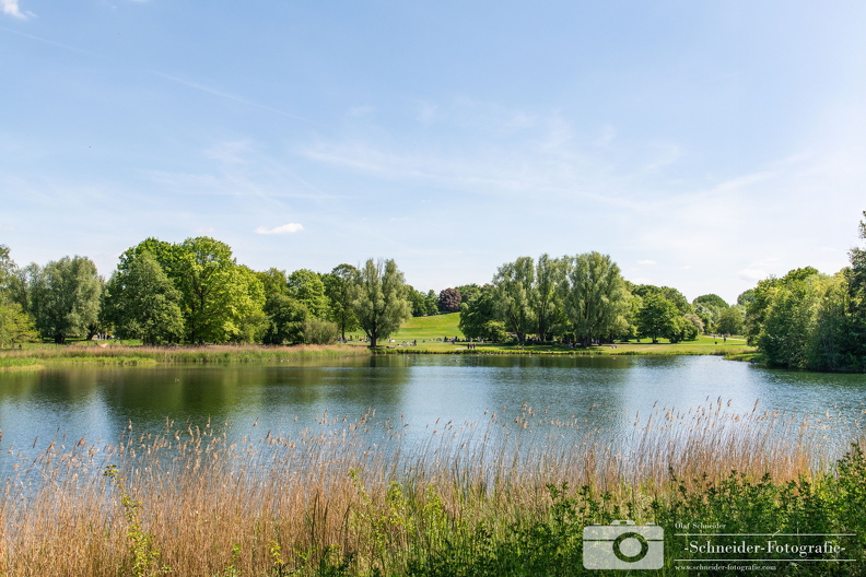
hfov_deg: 55.8
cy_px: 288
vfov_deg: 38.9
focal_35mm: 34
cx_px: 433
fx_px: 818
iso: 200
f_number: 10
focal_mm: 34
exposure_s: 1/1600
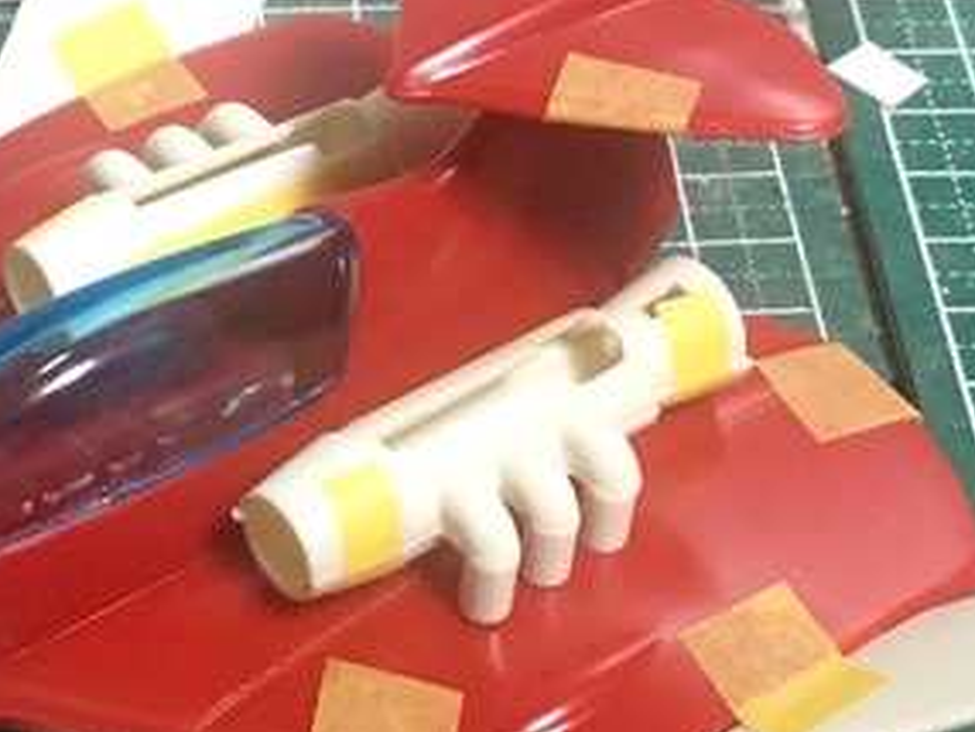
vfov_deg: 25.7
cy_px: 322
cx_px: 431
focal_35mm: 57
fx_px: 1606
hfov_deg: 33.7
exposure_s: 1/30
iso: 160
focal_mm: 4.15
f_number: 2.2
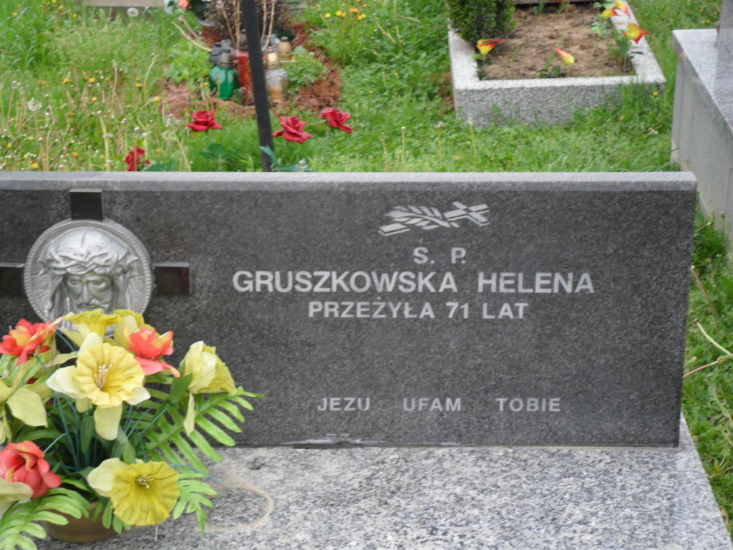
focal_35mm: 86
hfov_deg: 22.8
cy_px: 275
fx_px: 1821
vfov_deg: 17.2
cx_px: 366
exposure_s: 1/90
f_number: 4.3
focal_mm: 15.4
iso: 100
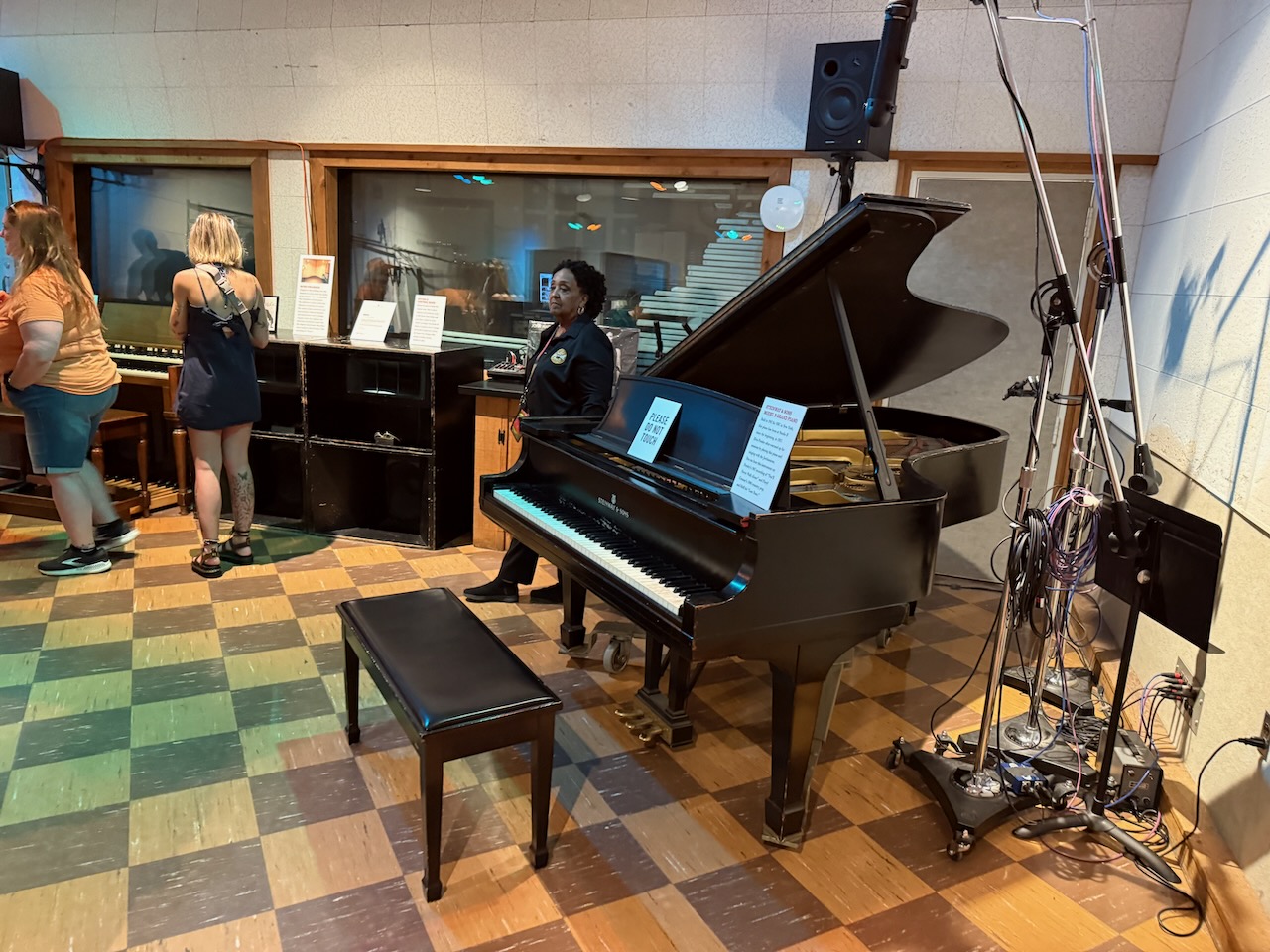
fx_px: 881
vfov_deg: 56.8
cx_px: 635
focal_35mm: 24
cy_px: 476
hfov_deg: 71.6
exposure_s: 1/40
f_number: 1.78
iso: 1000
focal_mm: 6.76
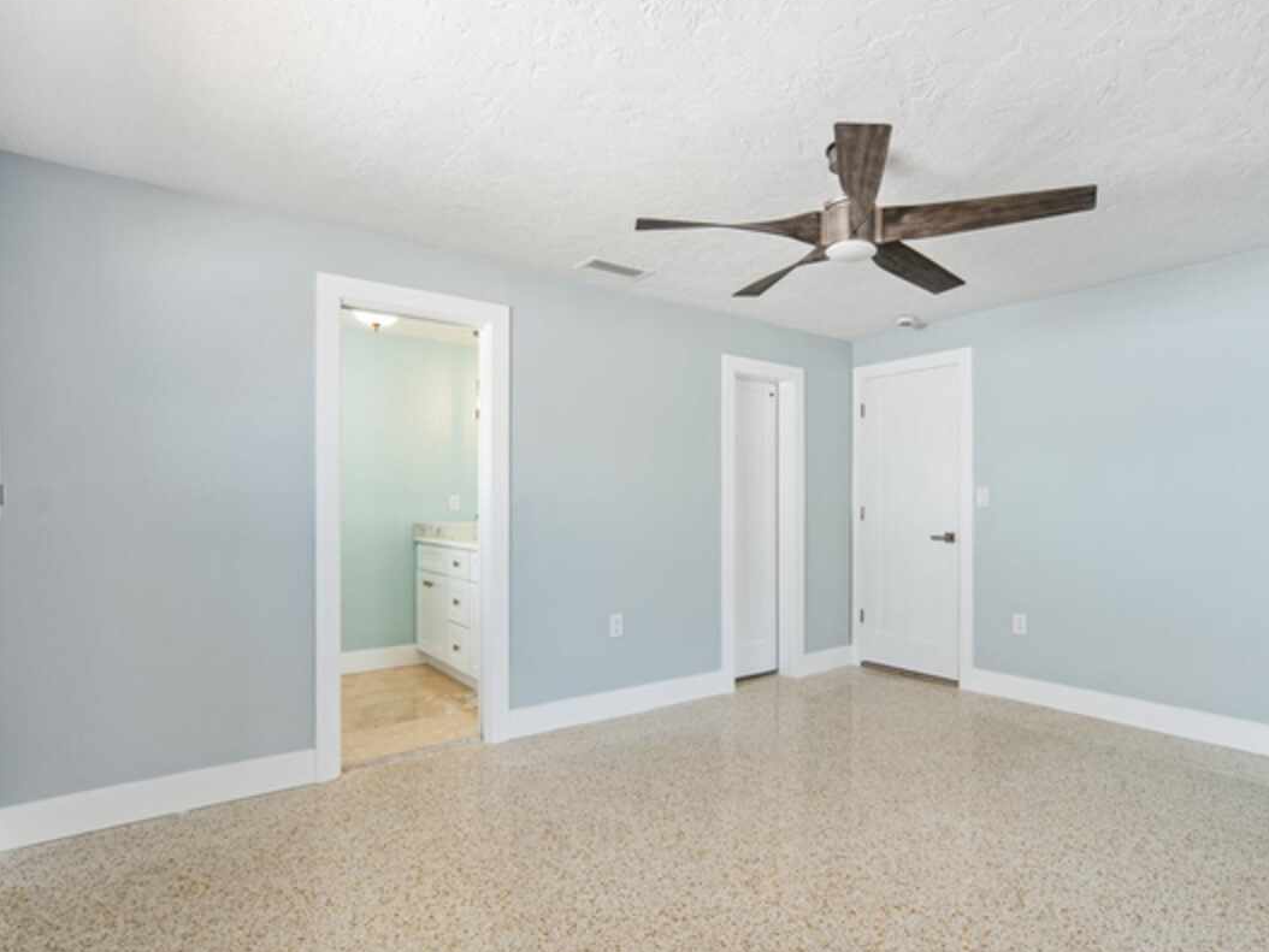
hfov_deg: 101.8
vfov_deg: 85.7
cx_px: 692
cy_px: 495
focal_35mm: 14
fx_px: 513
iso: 200
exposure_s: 1/30
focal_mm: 12
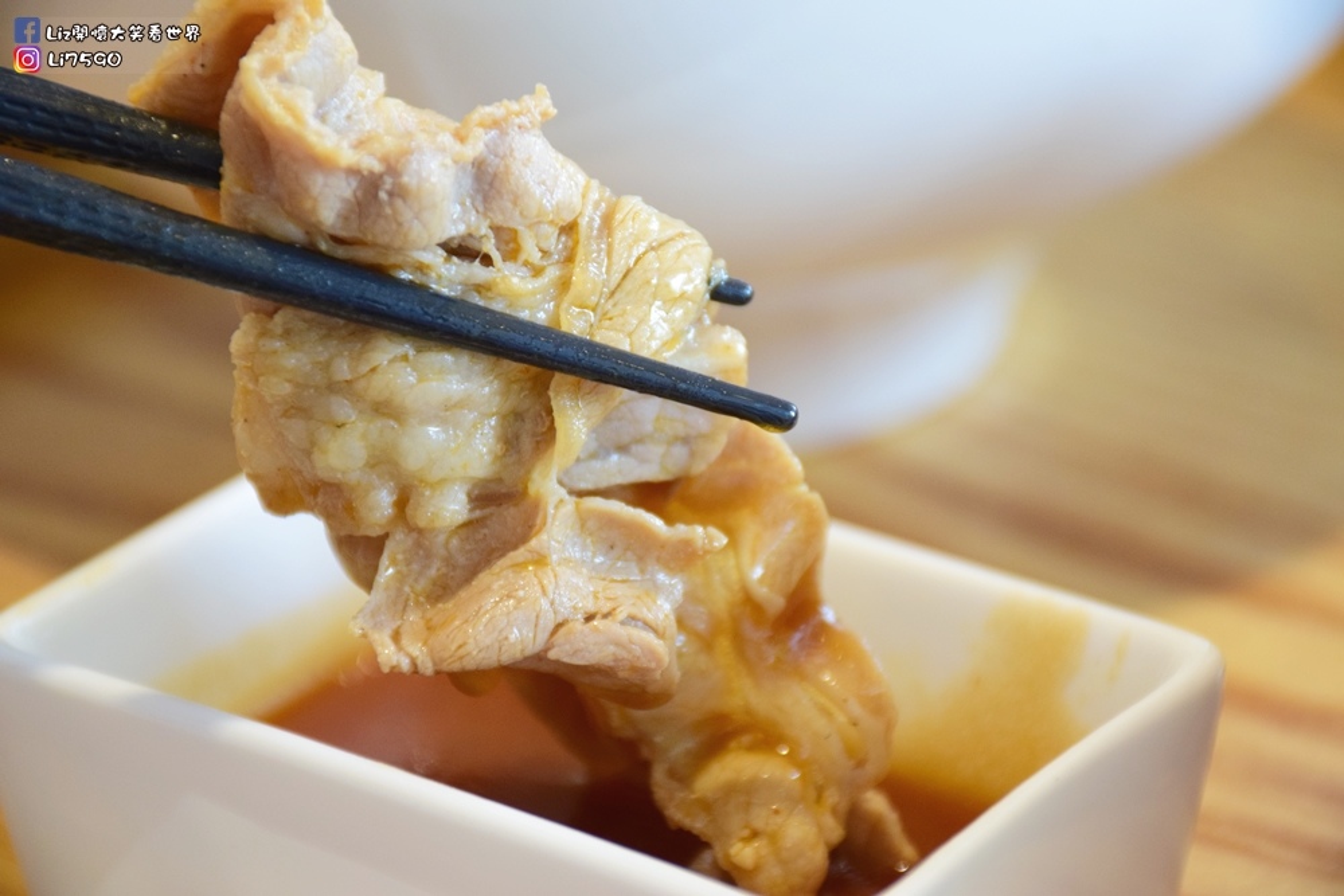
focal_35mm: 168
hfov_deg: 12.2
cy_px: 448
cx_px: 672
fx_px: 6272
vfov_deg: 8.2
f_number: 5.6
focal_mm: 112
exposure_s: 1/125
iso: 1600
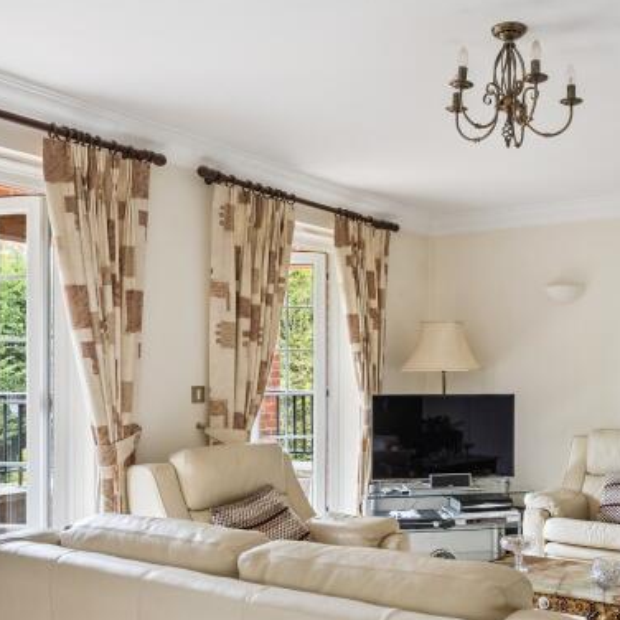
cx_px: 468
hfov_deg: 43.4
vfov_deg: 44.7
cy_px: 369
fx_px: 750
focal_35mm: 37
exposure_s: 1/20
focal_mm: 16
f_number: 5.6
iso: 640
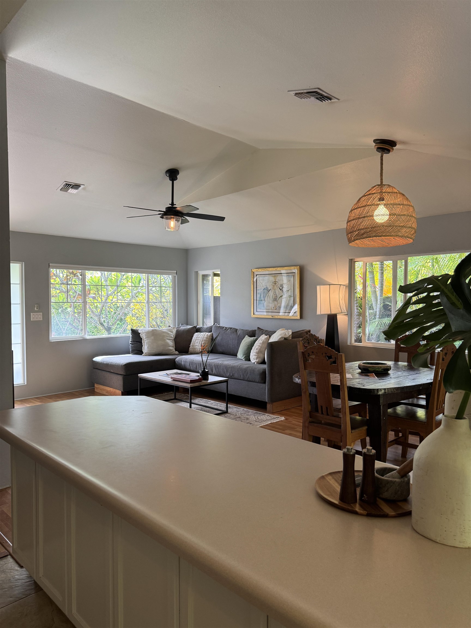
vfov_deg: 71.6
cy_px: 314
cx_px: 236
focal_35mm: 24
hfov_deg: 56.8
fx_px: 435
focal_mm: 6.76
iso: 160
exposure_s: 1/120
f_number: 1.78
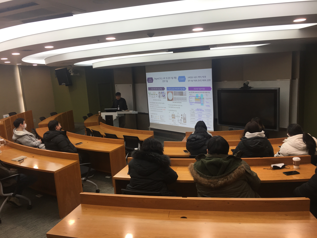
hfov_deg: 61.7
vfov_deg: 48.2
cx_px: 158
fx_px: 266
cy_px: 119
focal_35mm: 29
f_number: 2.2
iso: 32
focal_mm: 4.15
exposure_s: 1/60
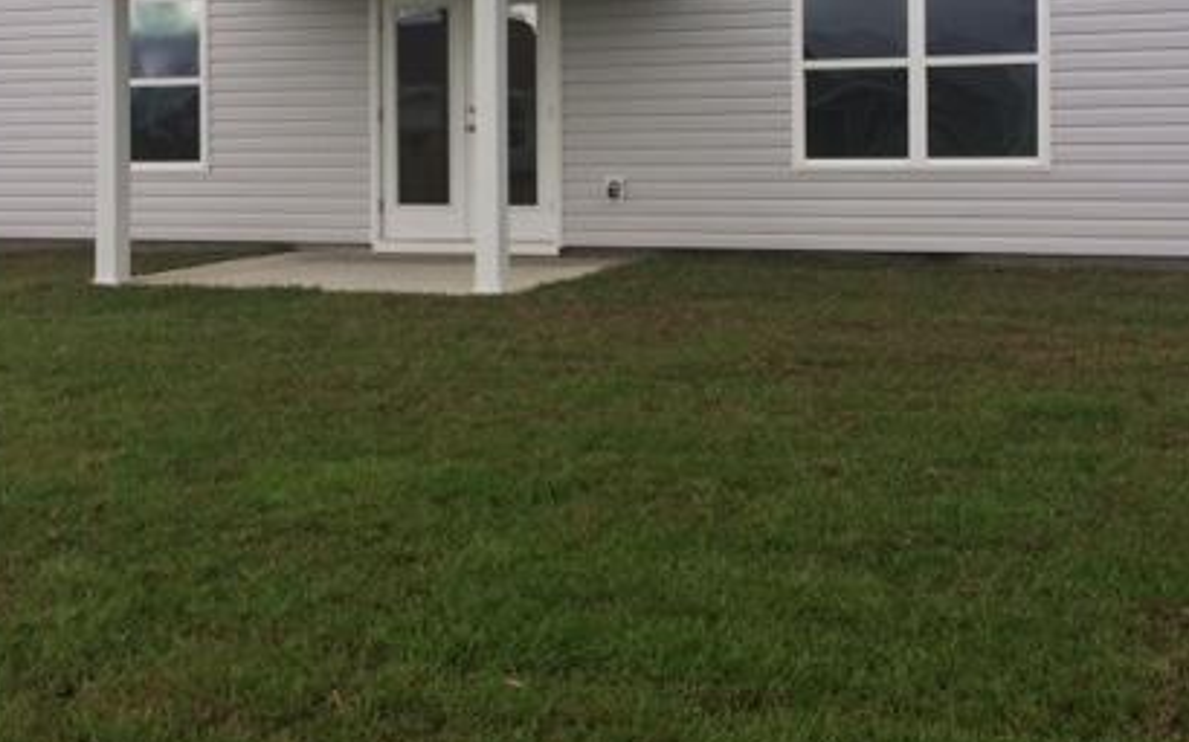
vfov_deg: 26.3
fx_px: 1555
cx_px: 655
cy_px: 133
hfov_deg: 41.8
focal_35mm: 48
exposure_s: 1/954
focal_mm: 4.15
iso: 32
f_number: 2.2
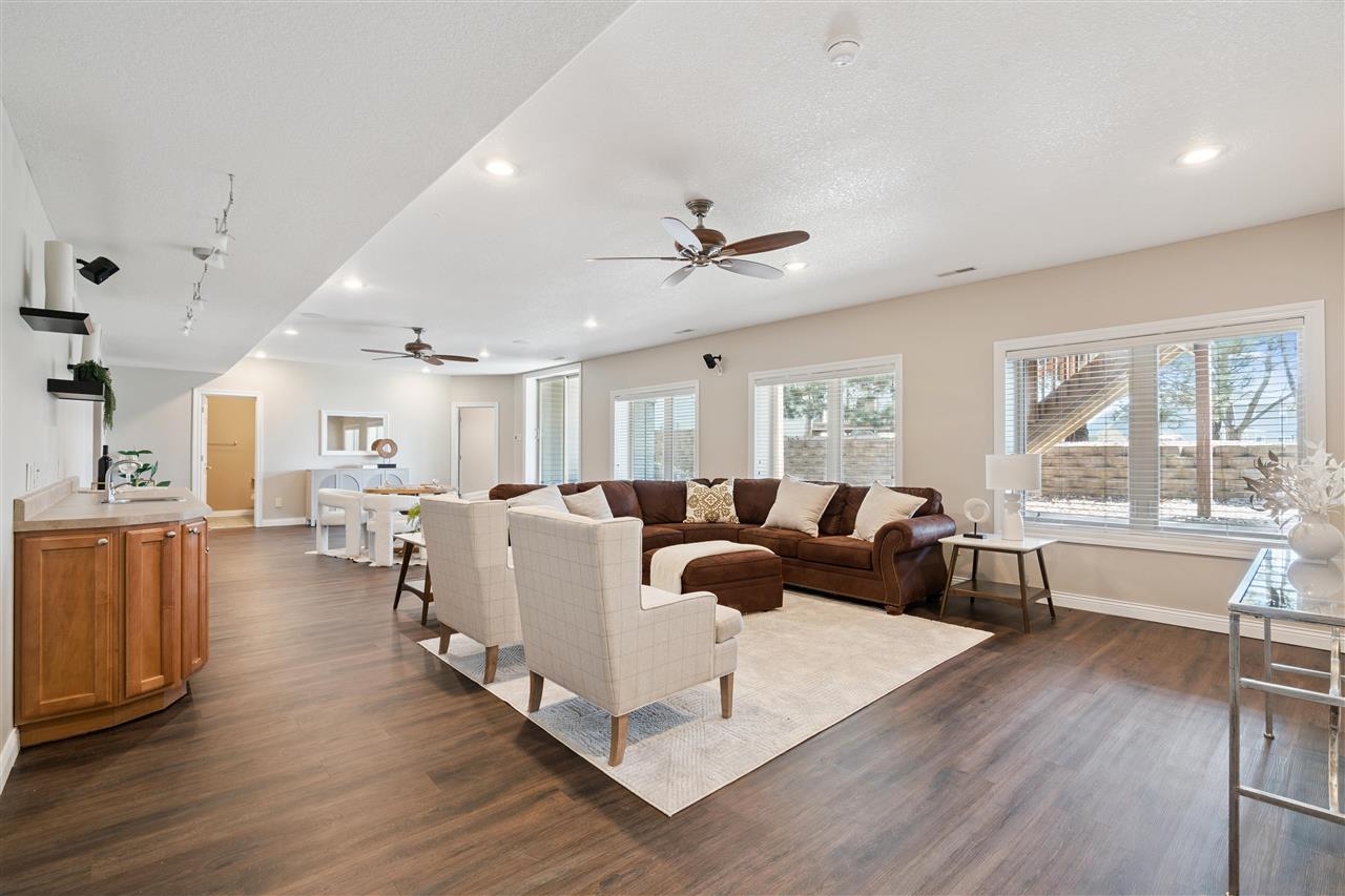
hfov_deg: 93.3
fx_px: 635
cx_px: 672
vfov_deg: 70.4
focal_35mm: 17
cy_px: 448
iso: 400
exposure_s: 1/6
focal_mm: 17
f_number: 9
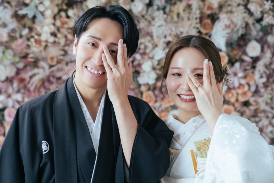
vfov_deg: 19.4
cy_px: 92
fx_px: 533
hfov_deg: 28.8
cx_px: 137
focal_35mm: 70
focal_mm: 70
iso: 200
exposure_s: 1/125
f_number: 4
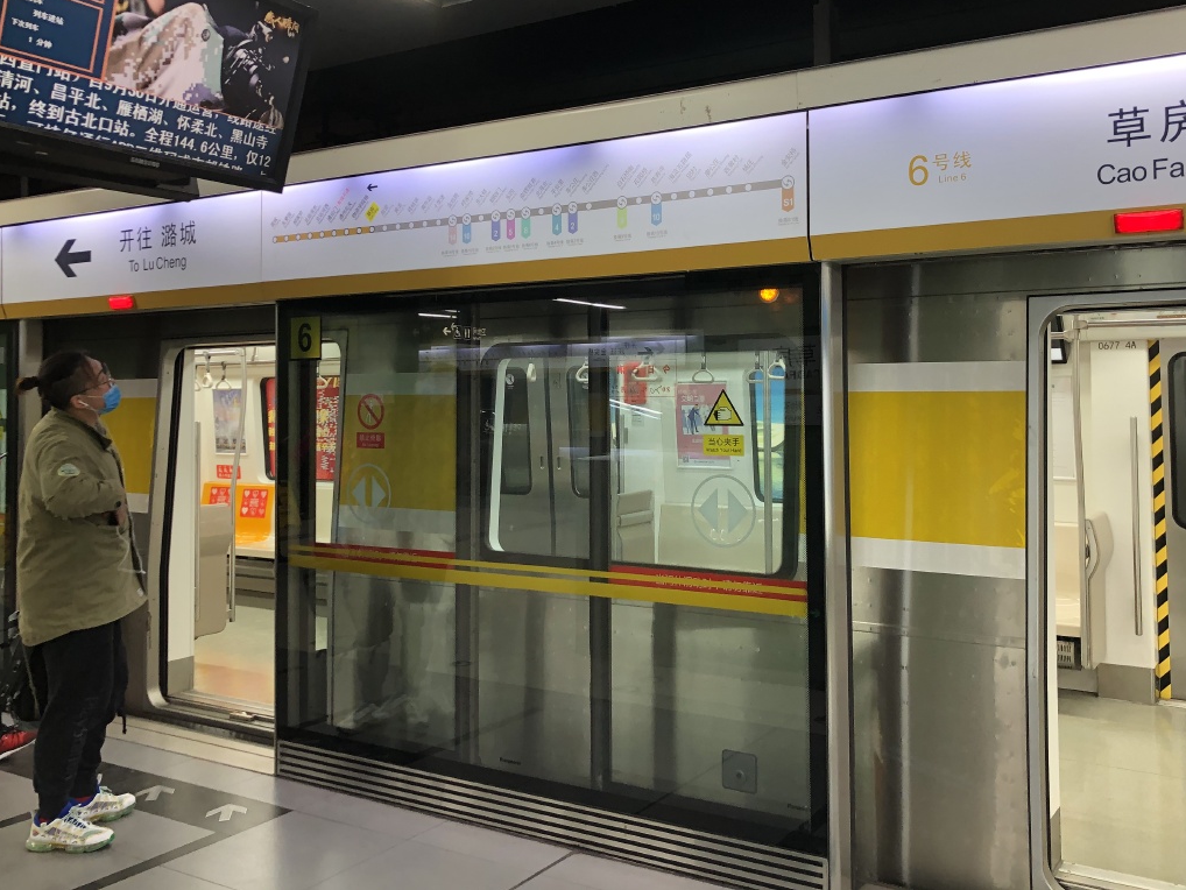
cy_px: 367
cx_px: 629
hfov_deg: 55.3
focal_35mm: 33
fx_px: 1131
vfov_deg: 42.8
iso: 160
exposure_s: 1/50
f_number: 1.8
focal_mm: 4
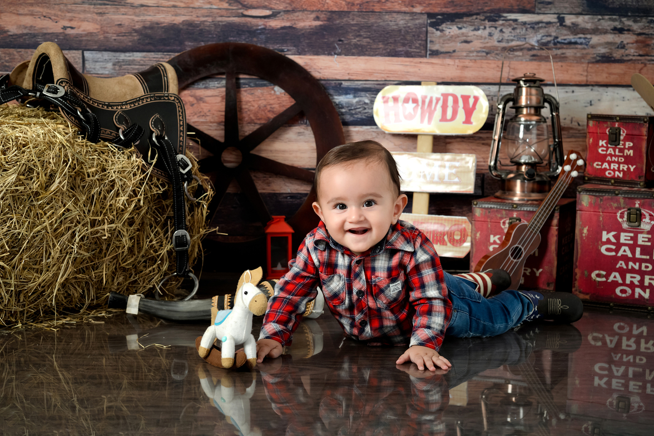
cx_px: 331
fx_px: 926
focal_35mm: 51
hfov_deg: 38.9
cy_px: 220
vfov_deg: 26.5
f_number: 5.6
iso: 200
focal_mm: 50
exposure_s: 1/200
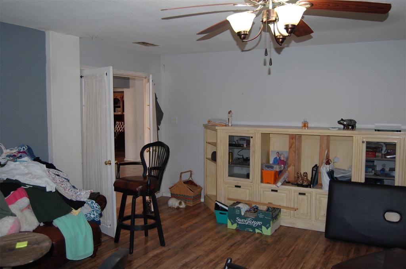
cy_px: 134
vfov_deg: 39.8
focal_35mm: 33
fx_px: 371
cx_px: 203
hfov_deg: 57.3
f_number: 3.8
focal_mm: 22
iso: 400
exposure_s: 1/60
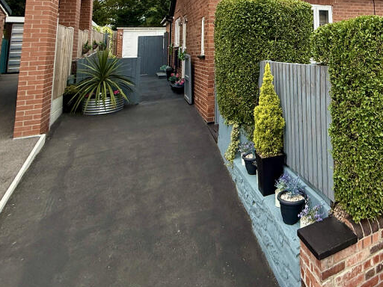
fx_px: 310
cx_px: 328
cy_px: 3
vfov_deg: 43.1
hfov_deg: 56.7
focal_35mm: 28
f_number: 2.2
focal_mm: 2.22
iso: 64
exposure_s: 1/1017
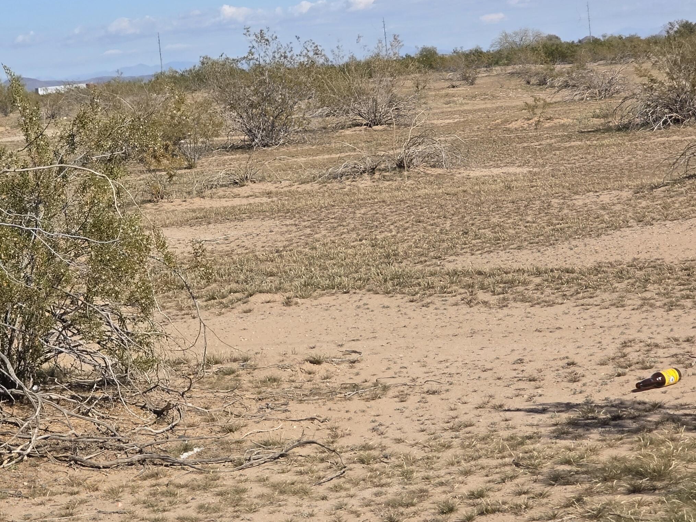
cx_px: 196
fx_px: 2051
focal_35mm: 102
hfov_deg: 19.2
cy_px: 263
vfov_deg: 14.5
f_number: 2.4
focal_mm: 7.9
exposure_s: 1/3109
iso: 50
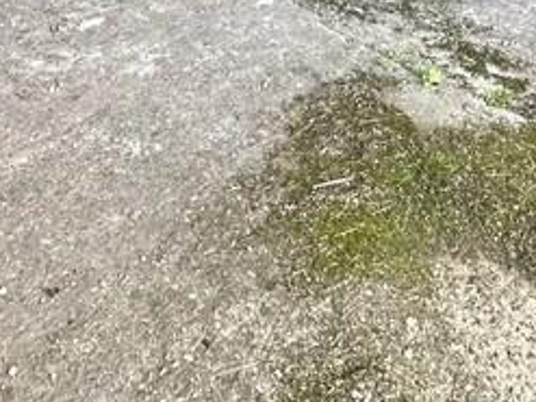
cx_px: 291
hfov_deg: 33.2
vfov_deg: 18.2
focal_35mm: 58
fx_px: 898
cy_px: -374
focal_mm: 2.22
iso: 250
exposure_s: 1/99
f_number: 2.2
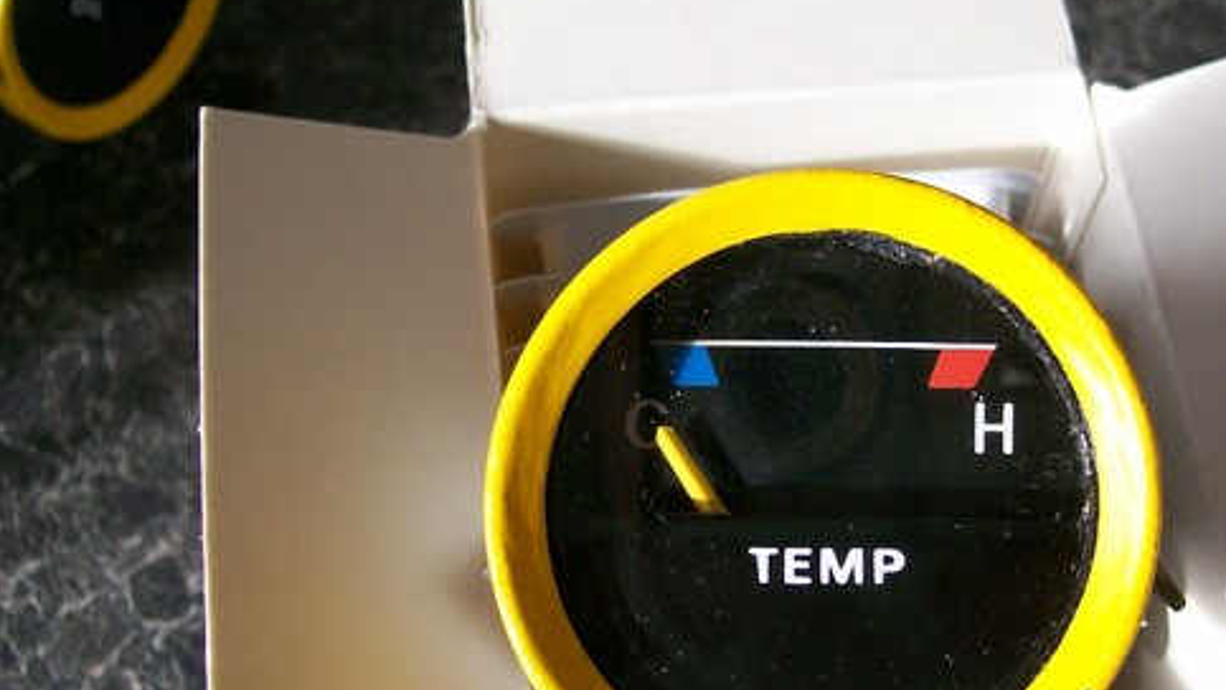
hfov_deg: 39.5
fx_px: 1691
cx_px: 792
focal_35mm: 52
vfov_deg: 23.0
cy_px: 472
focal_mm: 6
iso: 80
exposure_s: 1/144
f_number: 2.7
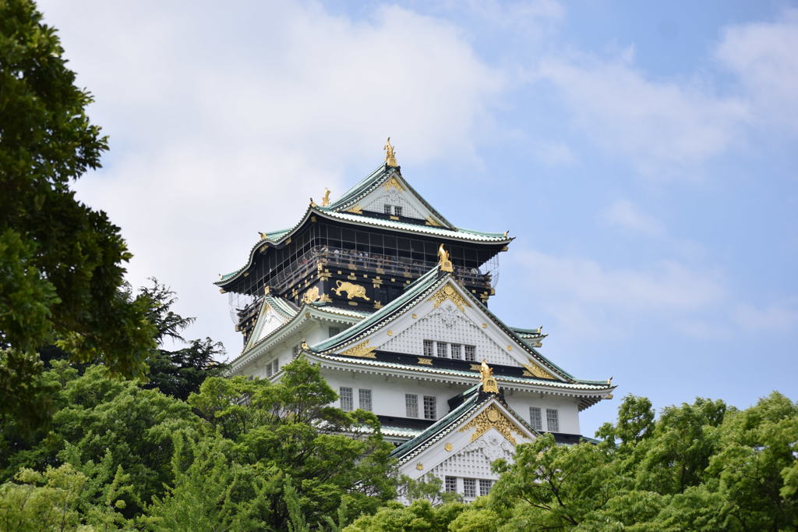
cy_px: 266
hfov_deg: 24.6
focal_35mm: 82
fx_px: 1828
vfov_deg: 16.5
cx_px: 399
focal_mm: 55
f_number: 5
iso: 320
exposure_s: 1/2500
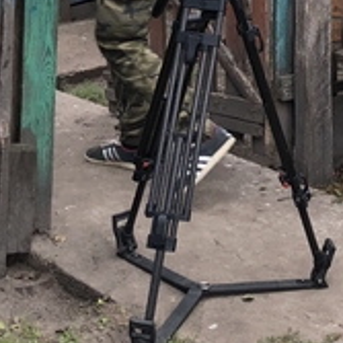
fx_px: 1065
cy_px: -90
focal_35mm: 95
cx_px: 353
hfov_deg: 17.8
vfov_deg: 17.3
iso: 64
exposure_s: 1/120
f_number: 1.8
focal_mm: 3.99
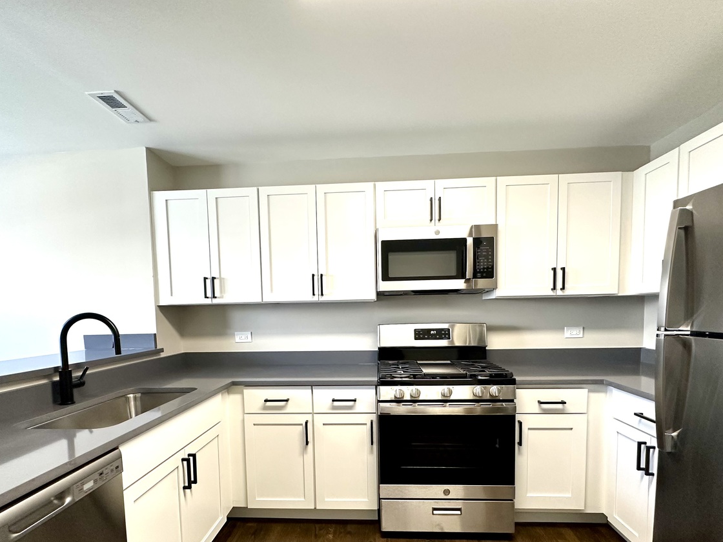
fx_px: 376
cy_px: 337
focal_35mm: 18
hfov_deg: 87.7
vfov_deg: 70.5
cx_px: 356
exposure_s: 1/120
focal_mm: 2.22
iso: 250
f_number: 2.2
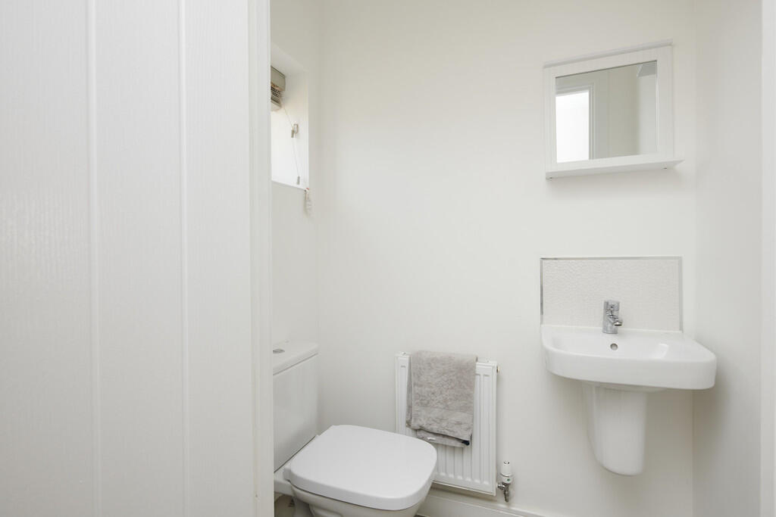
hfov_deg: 93.3
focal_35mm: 17
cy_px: 258
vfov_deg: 70.5
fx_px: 366
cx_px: 388
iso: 400
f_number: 8
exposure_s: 1/125
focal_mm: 17
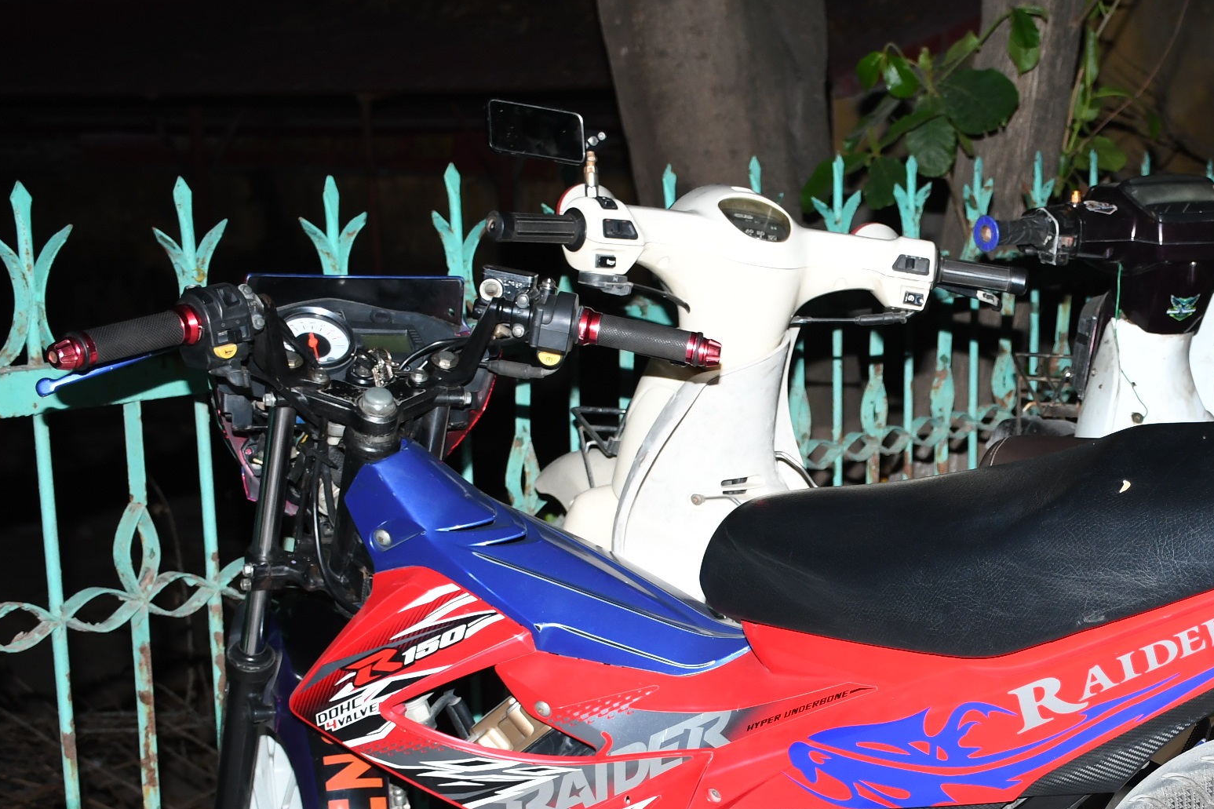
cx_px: 1049
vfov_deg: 16.8
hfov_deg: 24.5
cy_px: 607
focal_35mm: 81
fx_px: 2731
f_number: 4.5
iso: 500
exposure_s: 1/200
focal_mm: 30
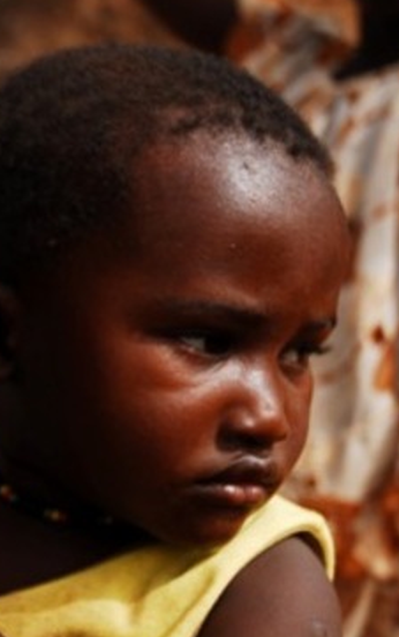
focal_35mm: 95
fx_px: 1649
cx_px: -111
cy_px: 297
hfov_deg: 13.3
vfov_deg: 21.9
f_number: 4.2
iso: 100
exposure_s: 1/500
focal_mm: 35
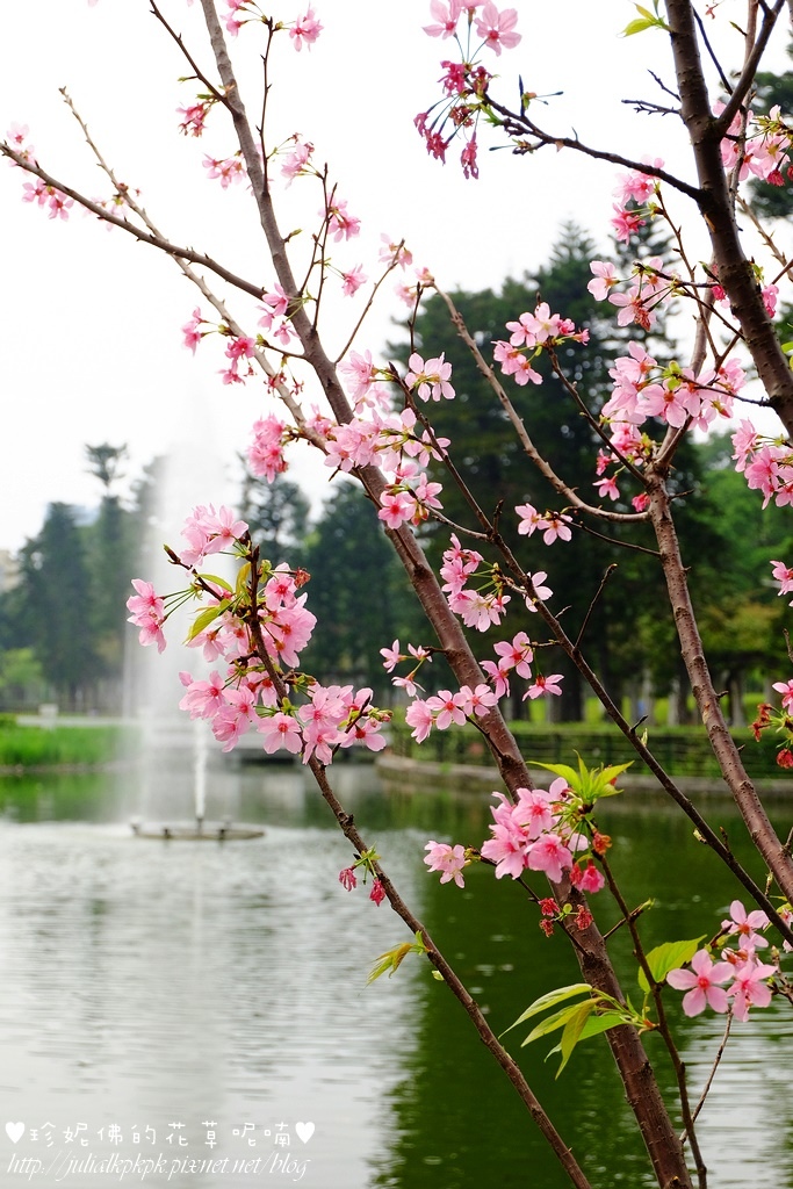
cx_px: 396
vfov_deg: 38.9
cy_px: 594
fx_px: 1684
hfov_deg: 26.5
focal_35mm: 51
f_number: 5
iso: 400
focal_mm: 34
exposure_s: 1/850
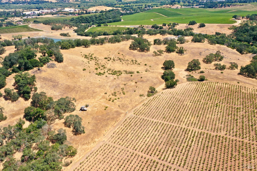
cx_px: 128
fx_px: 200
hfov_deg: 65.5
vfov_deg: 46.4
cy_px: 86
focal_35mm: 28
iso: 100
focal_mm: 10.26
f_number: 5.6
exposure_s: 1/400
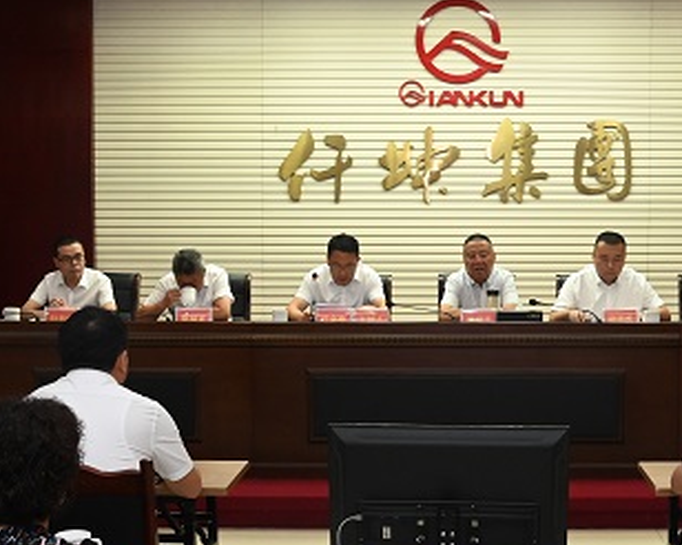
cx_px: 450
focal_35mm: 56
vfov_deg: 27.1
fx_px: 1130
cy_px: 291
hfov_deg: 33.3
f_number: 10
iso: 3200
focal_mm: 24
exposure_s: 1/100
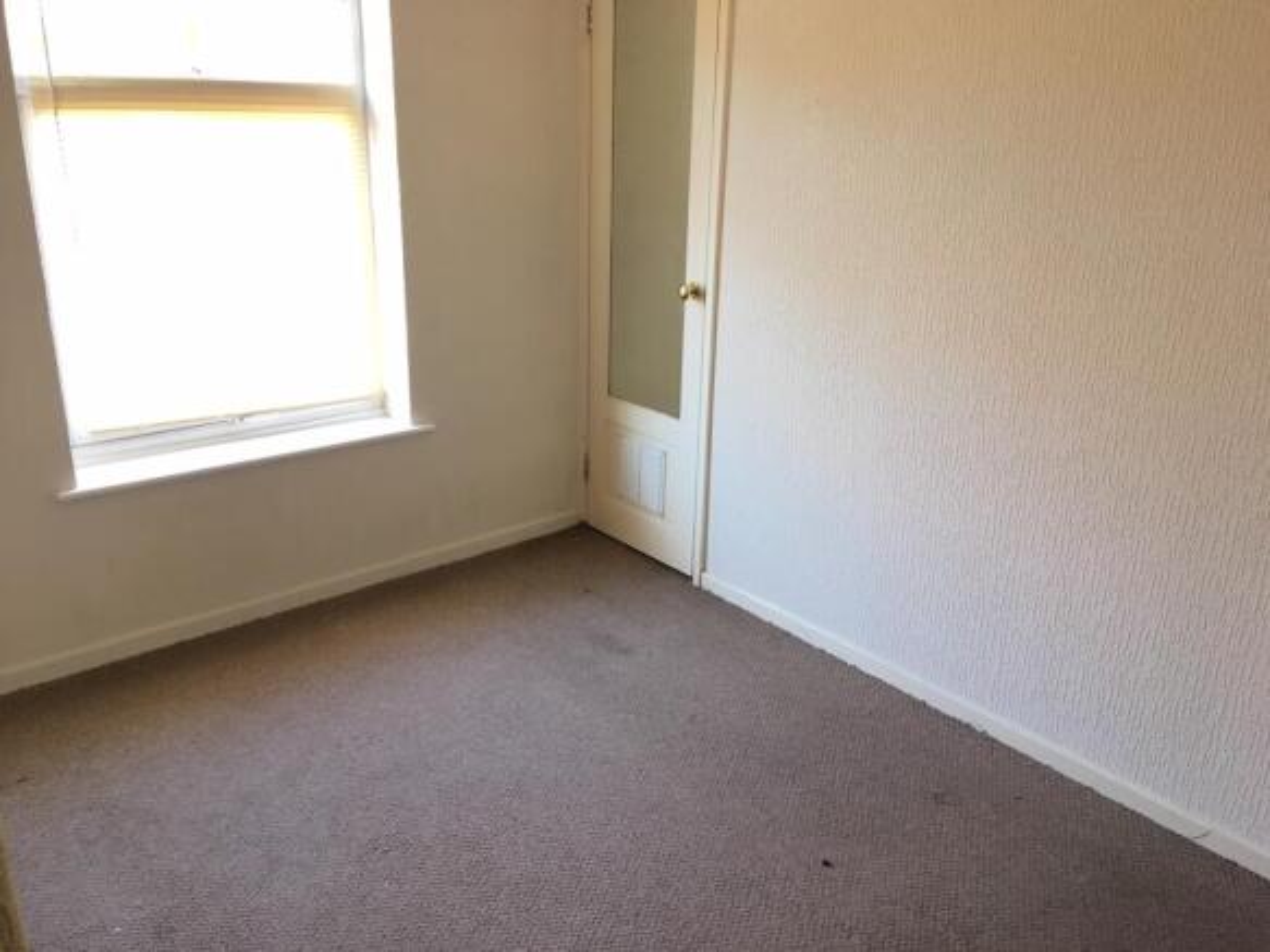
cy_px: 476
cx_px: 635
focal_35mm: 29
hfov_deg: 61.7
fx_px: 1064
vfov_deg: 48.2
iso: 125
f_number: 2.2
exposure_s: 1/33
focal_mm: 4.15
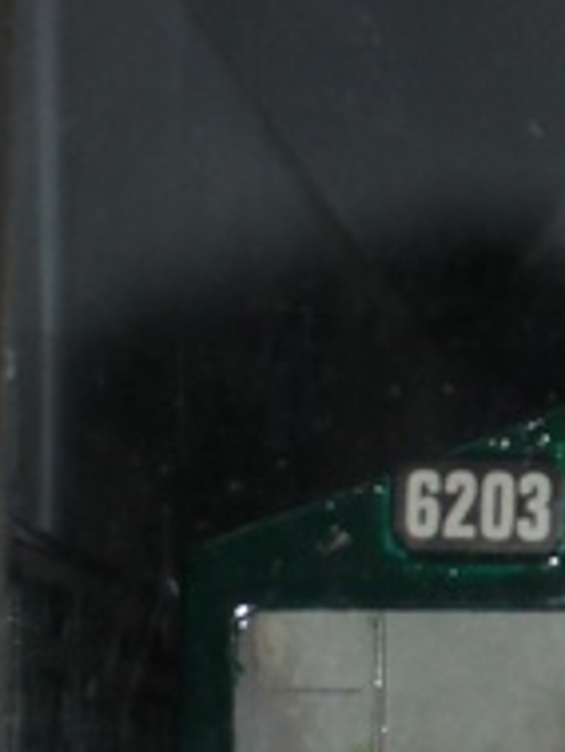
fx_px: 5782
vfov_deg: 7.4
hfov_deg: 5.6
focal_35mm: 266
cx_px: 660
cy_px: 883
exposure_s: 1/60
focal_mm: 18.9
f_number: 5.8
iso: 200
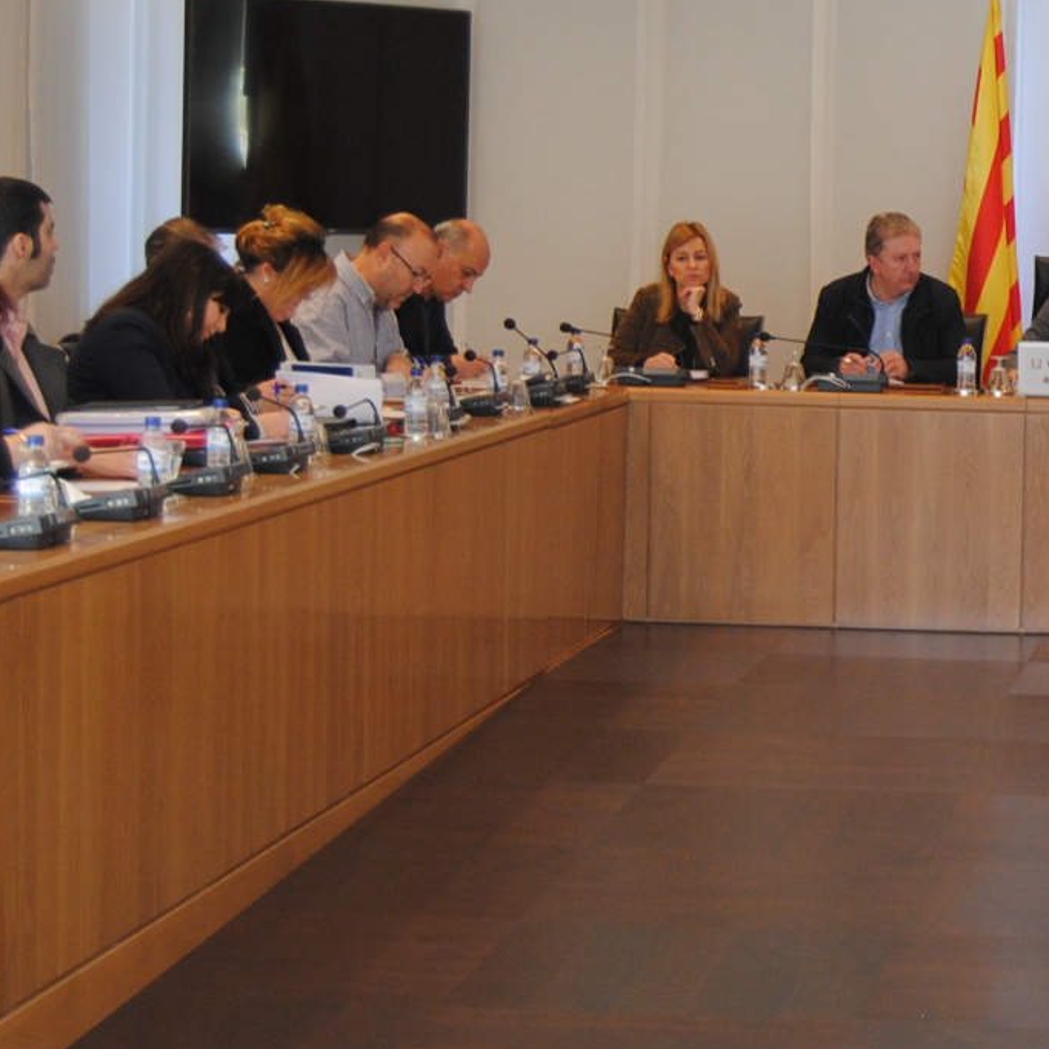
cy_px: 441
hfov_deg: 14.7
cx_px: 1163
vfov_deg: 15.0
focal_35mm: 116
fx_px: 3977
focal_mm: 32
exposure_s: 1/30
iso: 320
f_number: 4.5
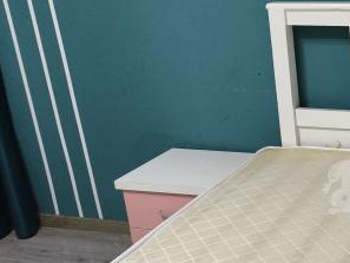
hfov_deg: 27.6
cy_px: 183
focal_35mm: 62
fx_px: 627
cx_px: 416
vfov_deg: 23.5
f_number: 1.57
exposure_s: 1/50
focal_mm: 6.54
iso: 675
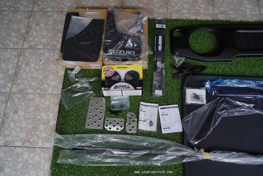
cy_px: 88
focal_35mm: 35
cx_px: 132
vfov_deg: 37.9
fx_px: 256
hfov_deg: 54.4
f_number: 2
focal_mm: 35
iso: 100
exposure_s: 1/125
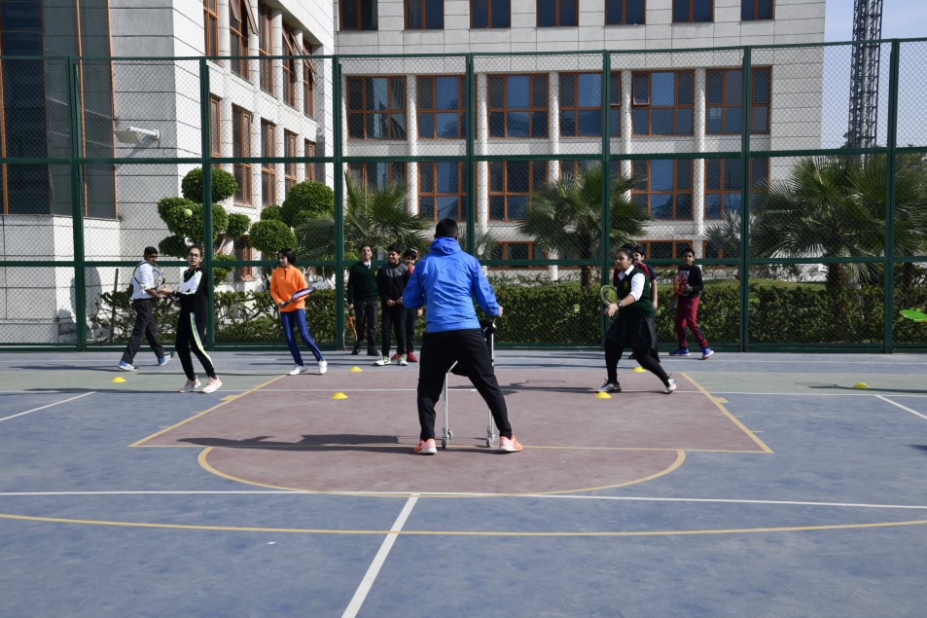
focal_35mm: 43
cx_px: 447
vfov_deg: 31.2
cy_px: 323
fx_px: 1107
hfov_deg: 45.4
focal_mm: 40
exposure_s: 1/400
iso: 200
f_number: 11
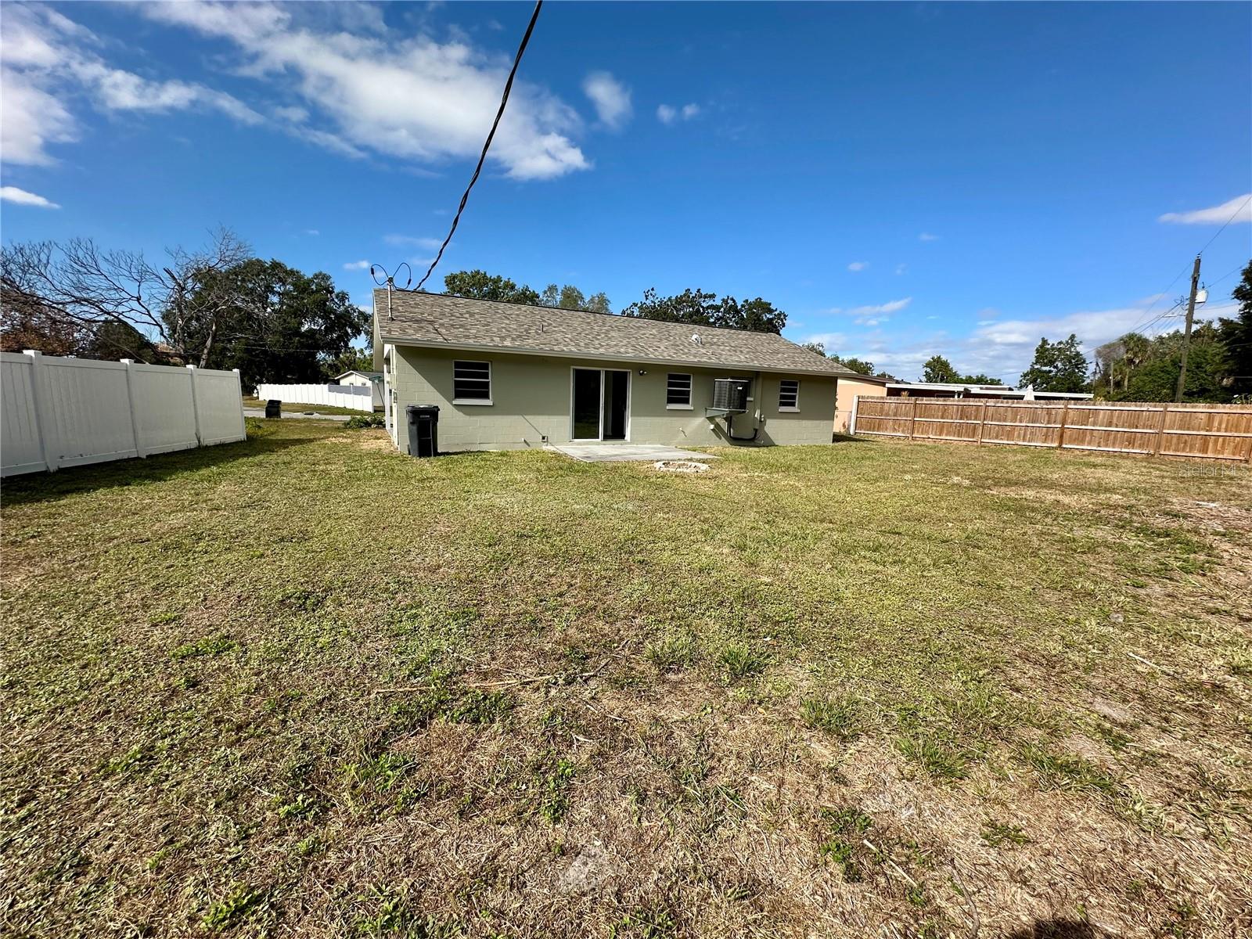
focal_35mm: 14
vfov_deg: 85.7
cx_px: 626
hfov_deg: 102.1
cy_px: 470
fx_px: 506
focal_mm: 2.22
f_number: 2.2
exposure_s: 1/1887
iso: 50
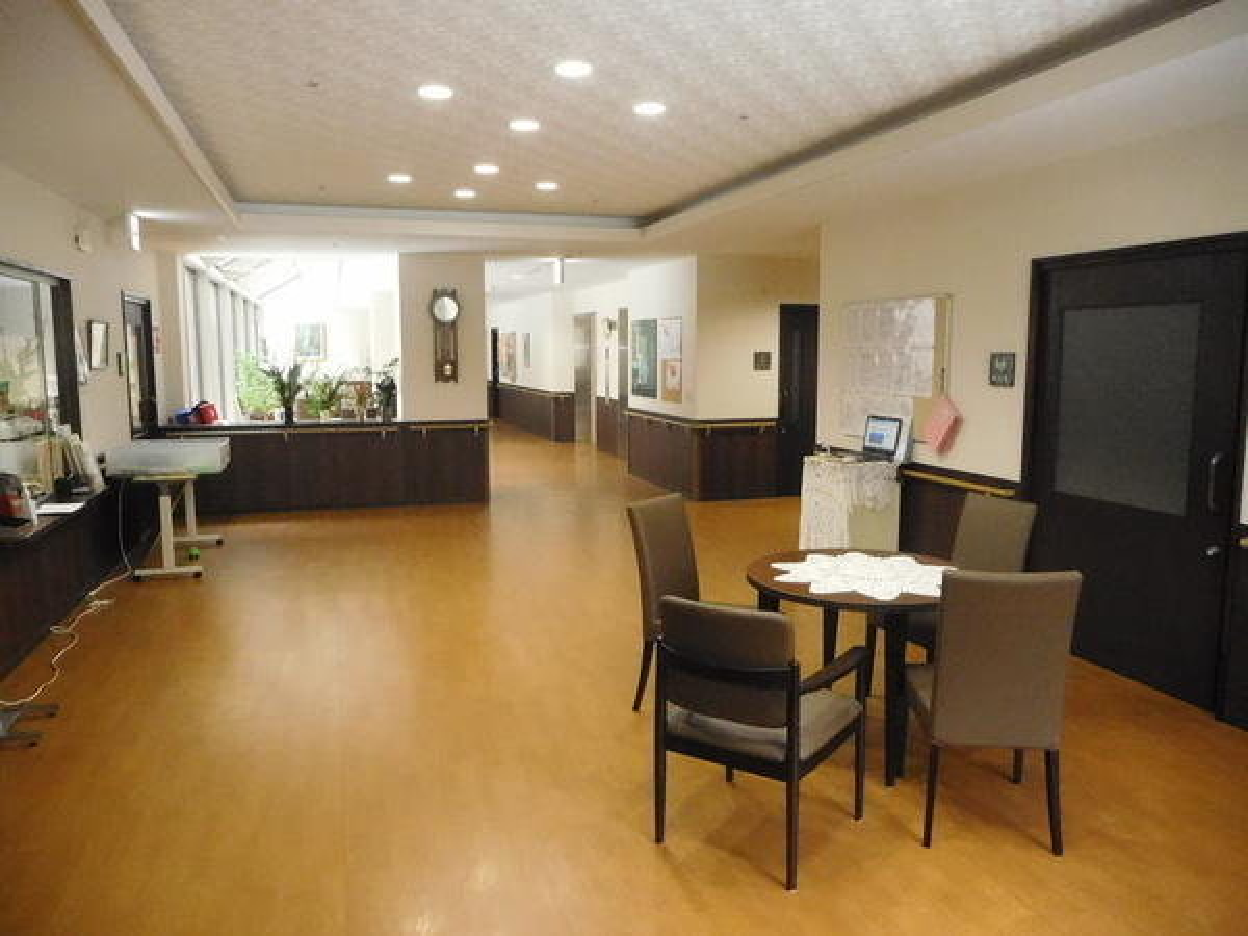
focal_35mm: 25
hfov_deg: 69.4
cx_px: 624
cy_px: 468
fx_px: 901
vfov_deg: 54.9
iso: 1600
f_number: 3.4
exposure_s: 1/80
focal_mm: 4.5
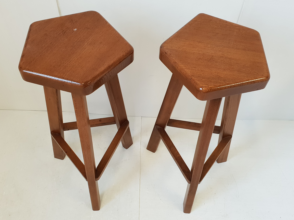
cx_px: 147
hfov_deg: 67.3
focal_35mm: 26
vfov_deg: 53.1
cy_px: 110
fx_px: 221
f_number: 2.4
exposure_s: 1/50
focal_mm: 4.3
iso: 160
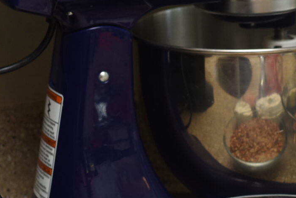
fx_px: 1489
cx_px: 484
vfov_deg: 7.6
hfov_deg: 10.8
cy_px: 181
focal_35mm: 181
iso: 500
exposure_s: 1/200
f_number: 6.3
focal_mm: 50
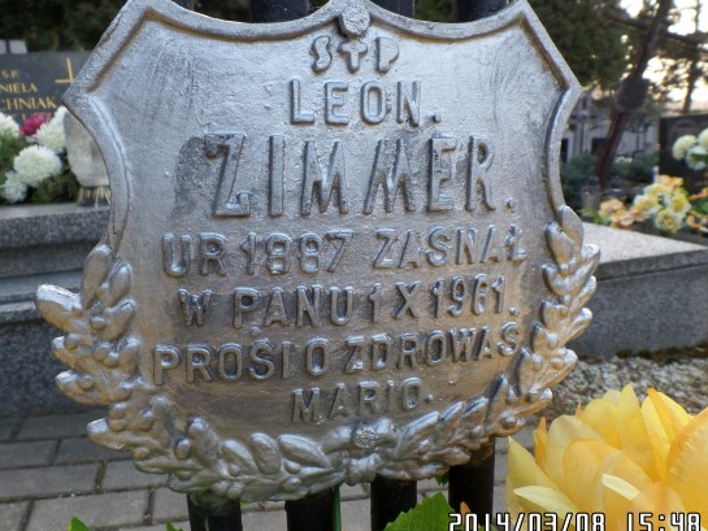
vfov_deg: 51.4
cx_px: 344
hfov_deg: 65.3
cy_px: 257
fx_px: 552
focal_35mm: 27
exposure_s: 1/90
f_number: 3.5
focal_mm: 4.1
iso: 100
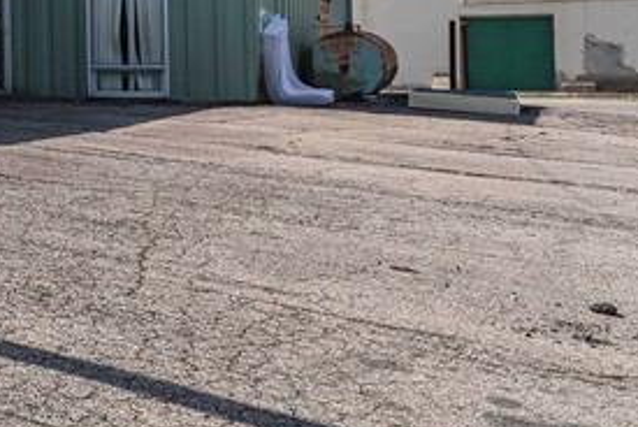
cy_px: -37
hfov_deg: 20.5
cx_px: -499
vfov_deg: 18.5
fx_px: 1260
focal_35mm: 71
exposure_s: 1/320
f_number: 9
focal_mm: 12
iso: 100
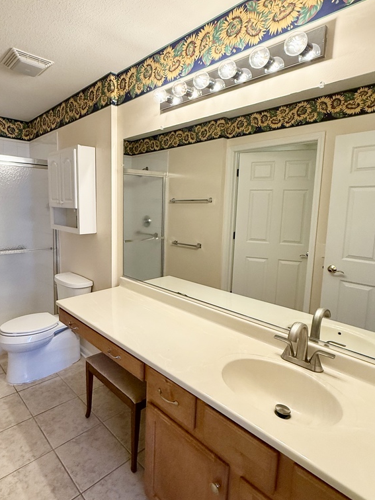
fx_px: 289
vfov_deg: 81.7
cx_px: 143
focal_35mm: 20
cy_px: 243
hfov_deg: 65.1
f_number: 2.2
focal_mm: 2.22
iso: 200
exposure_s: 1/120
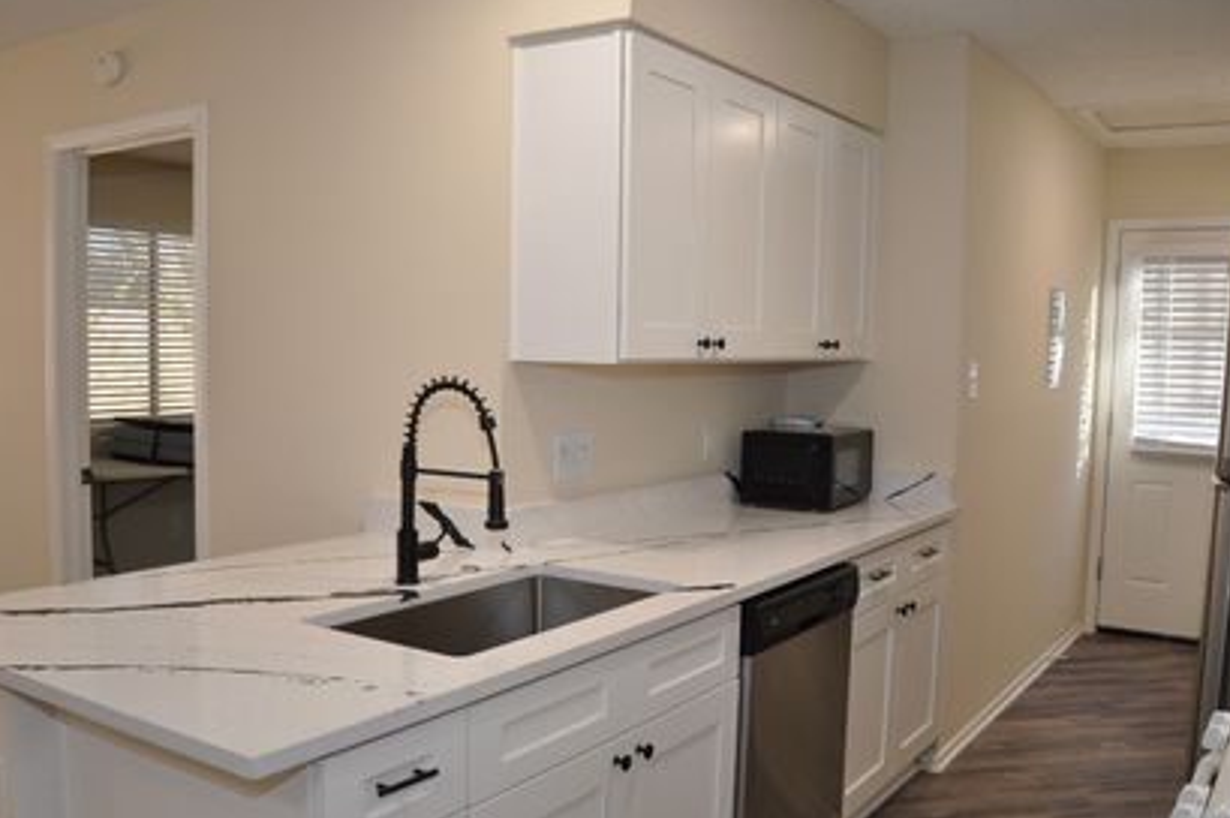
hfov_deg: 57.2
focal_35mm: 33
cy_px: 430
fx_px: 1127
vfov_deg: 39.9
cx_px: 577
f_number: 4
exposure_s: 1/60
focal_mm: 18
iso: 450
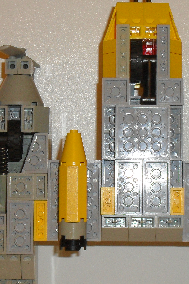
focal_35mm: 98
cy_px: 123
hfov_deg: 13.9
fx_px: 772
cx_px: 124
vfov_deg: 20.8
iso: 200
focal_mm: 10.1
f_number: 4.3
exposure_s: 1/60
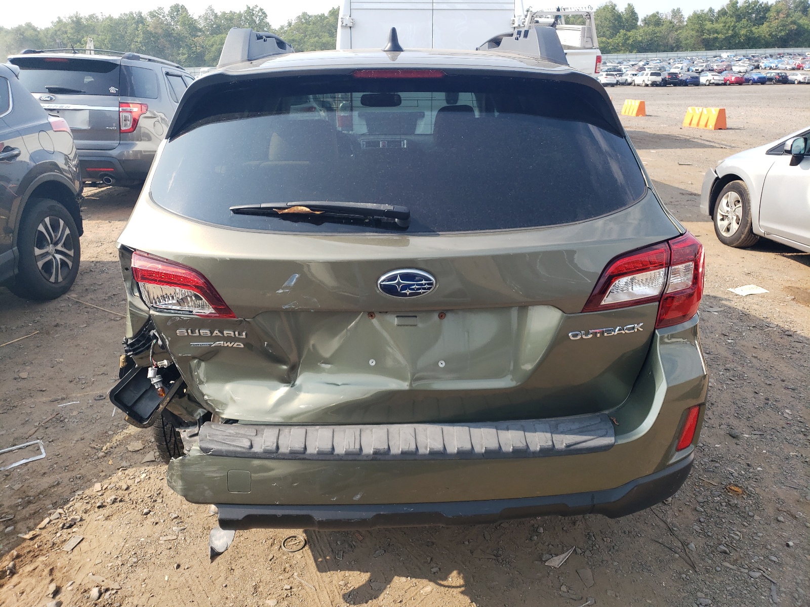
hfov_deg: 67.3
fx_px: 608
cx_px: 405
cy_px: 304
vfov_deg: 53.1
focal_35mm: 26
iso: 50
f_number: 1.5
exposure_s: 1/1111
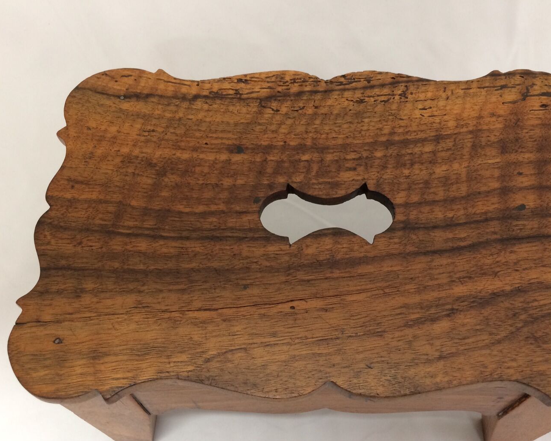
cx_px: 308
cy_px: 241
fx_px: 587
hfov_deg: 50.2
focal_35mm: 36
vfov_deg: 41.1
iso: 160
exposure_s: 1/33
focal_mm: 4.15
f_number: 2.2
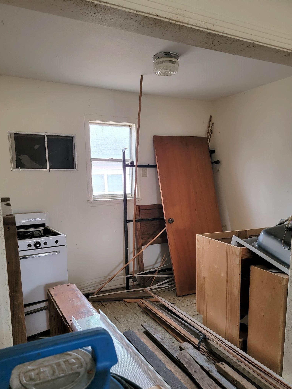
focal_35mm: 27
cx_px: 141
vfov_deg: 65.1
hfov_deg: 51.3
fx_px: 304
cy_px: 218
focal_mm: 6.7
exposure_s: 1/40
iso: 320
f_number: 1.8
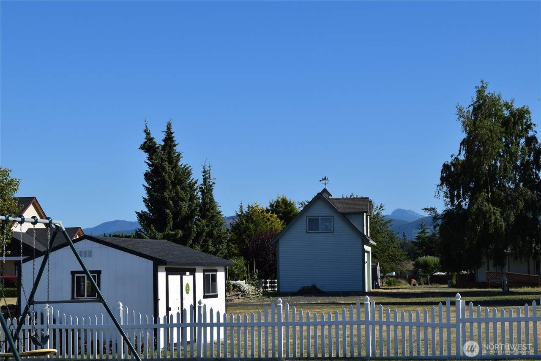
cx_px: 270
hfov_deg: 26.0
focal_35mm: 78
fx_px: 1173
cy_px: 180
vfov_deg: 17.5
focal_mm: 52
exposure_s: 1/500
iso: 200
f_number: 11
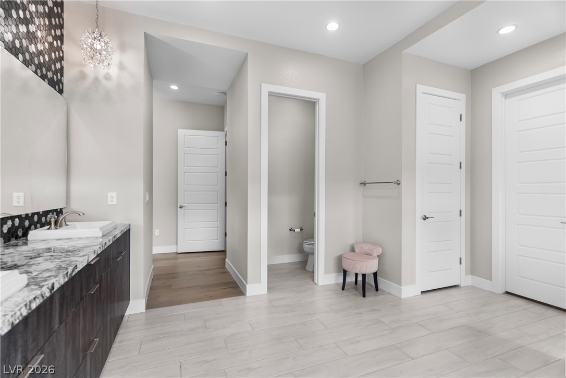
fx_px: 267
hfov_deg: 93.3
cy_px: 189
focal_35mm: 17
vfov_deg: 70.4
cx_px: 283
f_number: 3.5
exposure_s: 1/80
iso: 400
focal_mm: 17
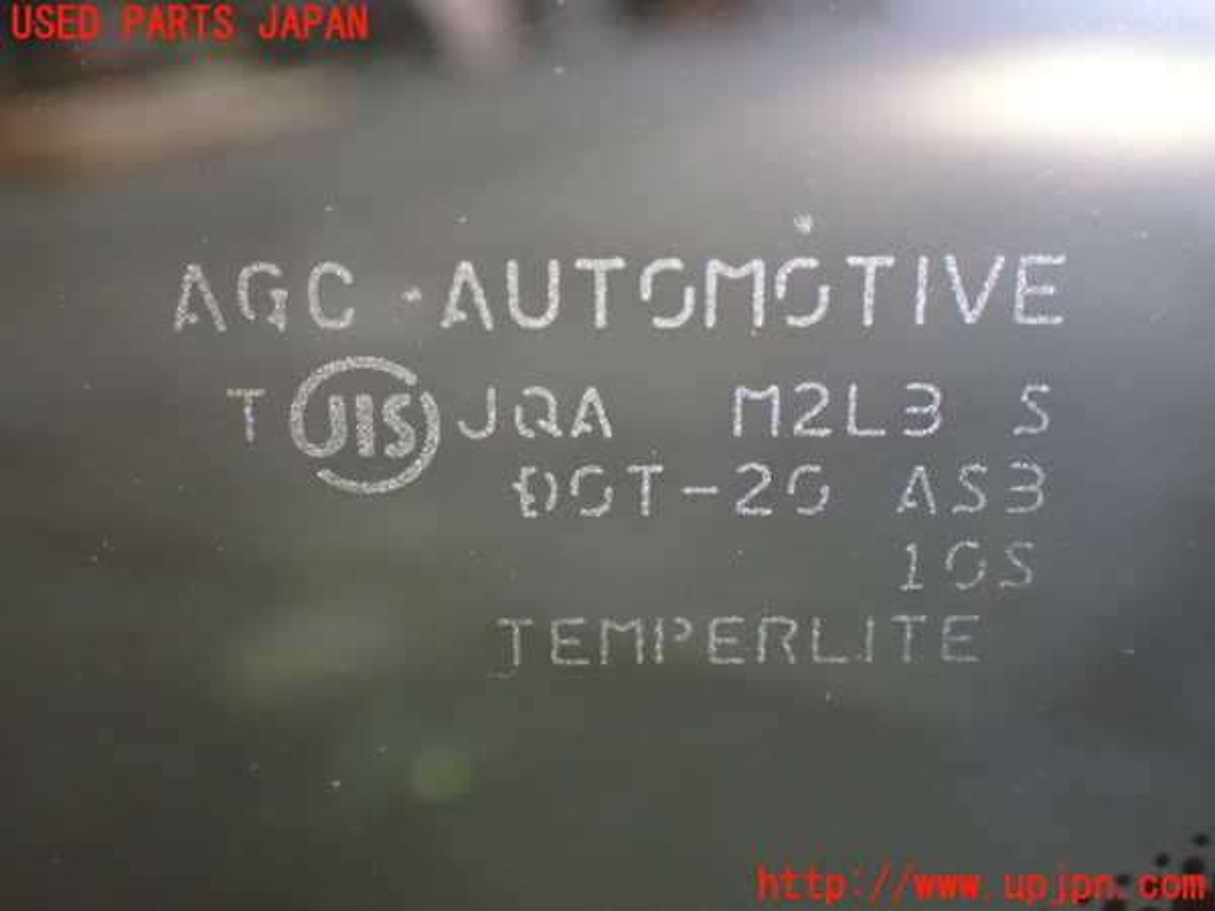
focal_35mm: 54
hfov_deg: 35.5
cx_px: 608
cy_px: 456
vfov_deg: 27.0
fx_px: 1895
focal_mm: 9.65
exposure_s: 1/50
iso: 1250
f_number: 3.3
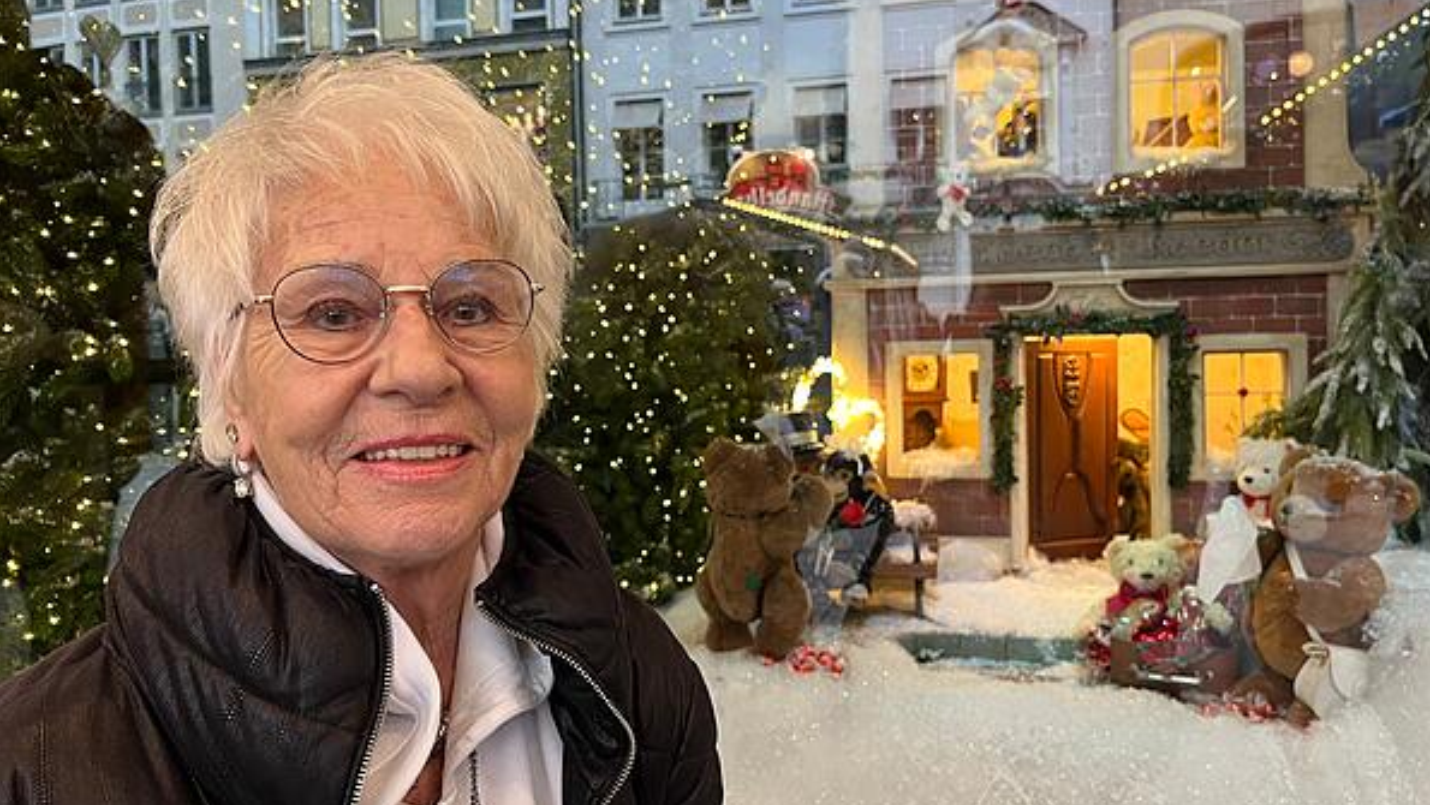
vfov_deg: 40.2
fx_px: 1100
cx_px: 727
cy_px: 369
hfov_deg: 66.0
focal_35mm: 29
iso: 125
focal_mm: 5.1
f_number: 1.6
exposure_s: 1/50
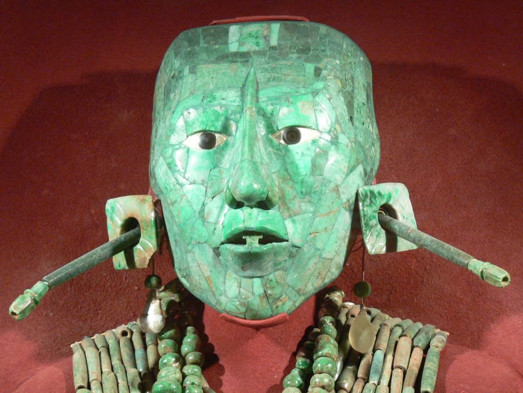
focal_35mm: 117
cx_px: 262
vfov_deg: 12.7
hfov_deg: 16.8
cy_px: 196
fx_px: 1768
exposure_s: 1/8
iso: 200
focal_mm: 19.4
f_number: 3.2
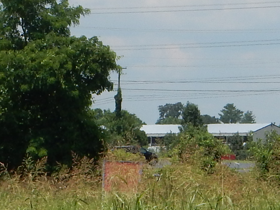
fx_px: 2823
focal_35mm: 349
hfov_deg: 5.7
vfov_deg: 4.2
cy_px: -79
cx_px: 144
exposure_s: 1/1250
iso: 125
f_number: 4.8
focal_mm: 12.6
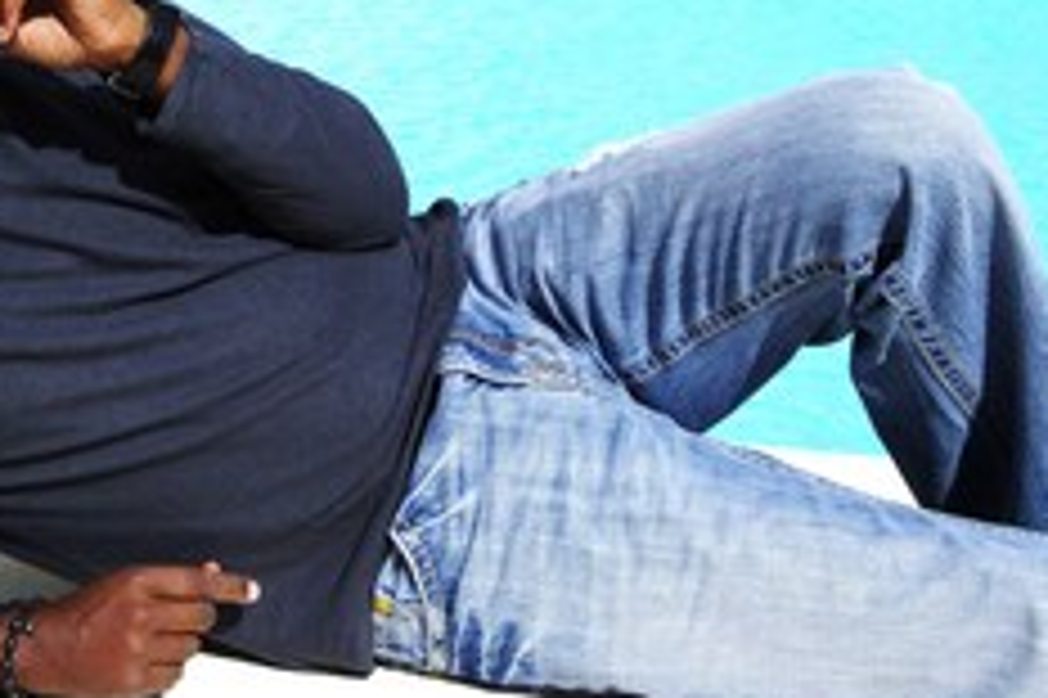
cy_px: 279
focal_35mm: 80
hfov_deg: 25.2
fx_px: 2323
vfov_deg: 17.1
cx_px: 292
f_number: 9.5
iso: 400
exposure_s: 1/1500
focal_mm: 31
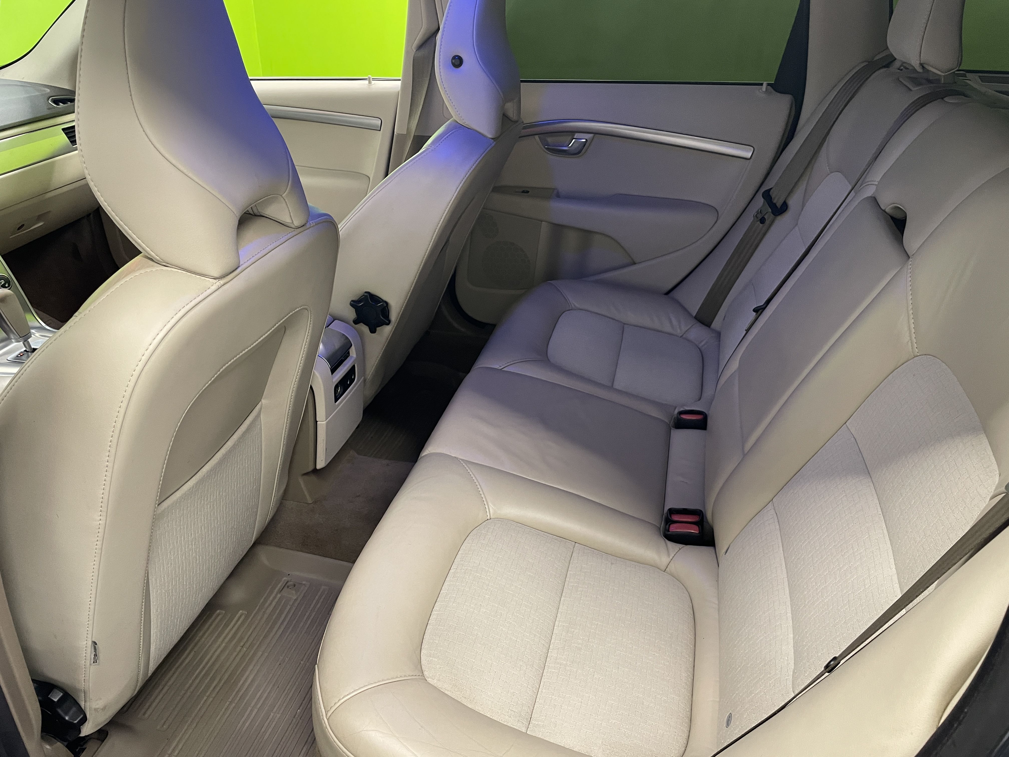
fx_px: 758
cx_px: 504
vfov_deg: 53.1
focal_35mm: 26
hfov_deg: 67.3
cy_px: 378
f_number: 1.6
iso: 200
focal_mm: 4.2
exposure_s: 1/50
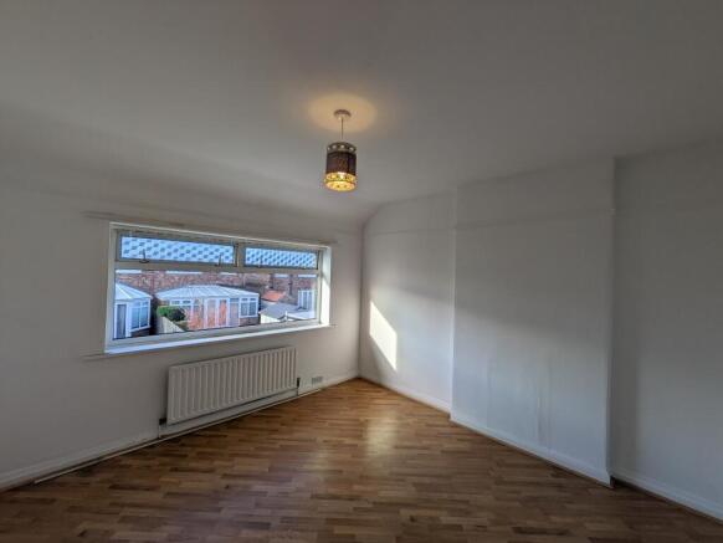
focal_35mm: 14
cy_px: 272
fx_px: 293
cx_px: 362
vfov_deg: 85.7
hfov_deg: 102.0
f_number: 2.2
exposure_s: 1/244
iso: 49
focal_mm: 1.83
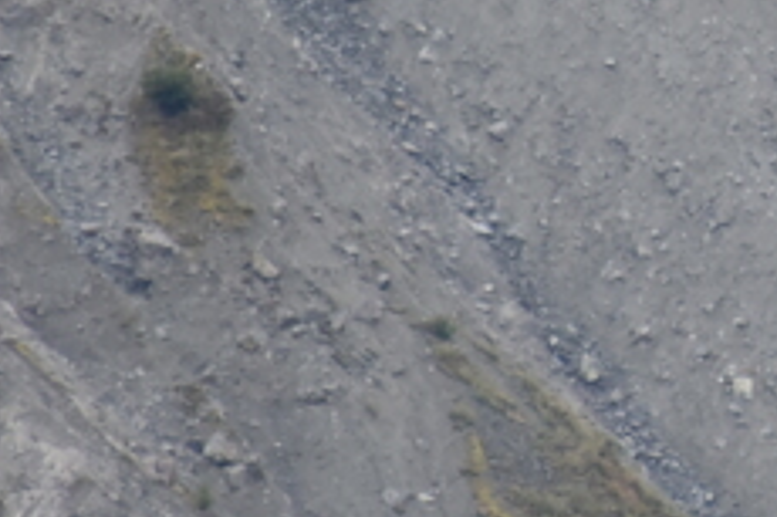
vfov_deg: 0.8
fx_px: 36060
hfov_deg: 1.2
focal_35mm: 1672
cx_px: 1422
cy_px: -122
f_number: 5.6
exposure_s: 1/640
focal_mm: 300
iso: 1250
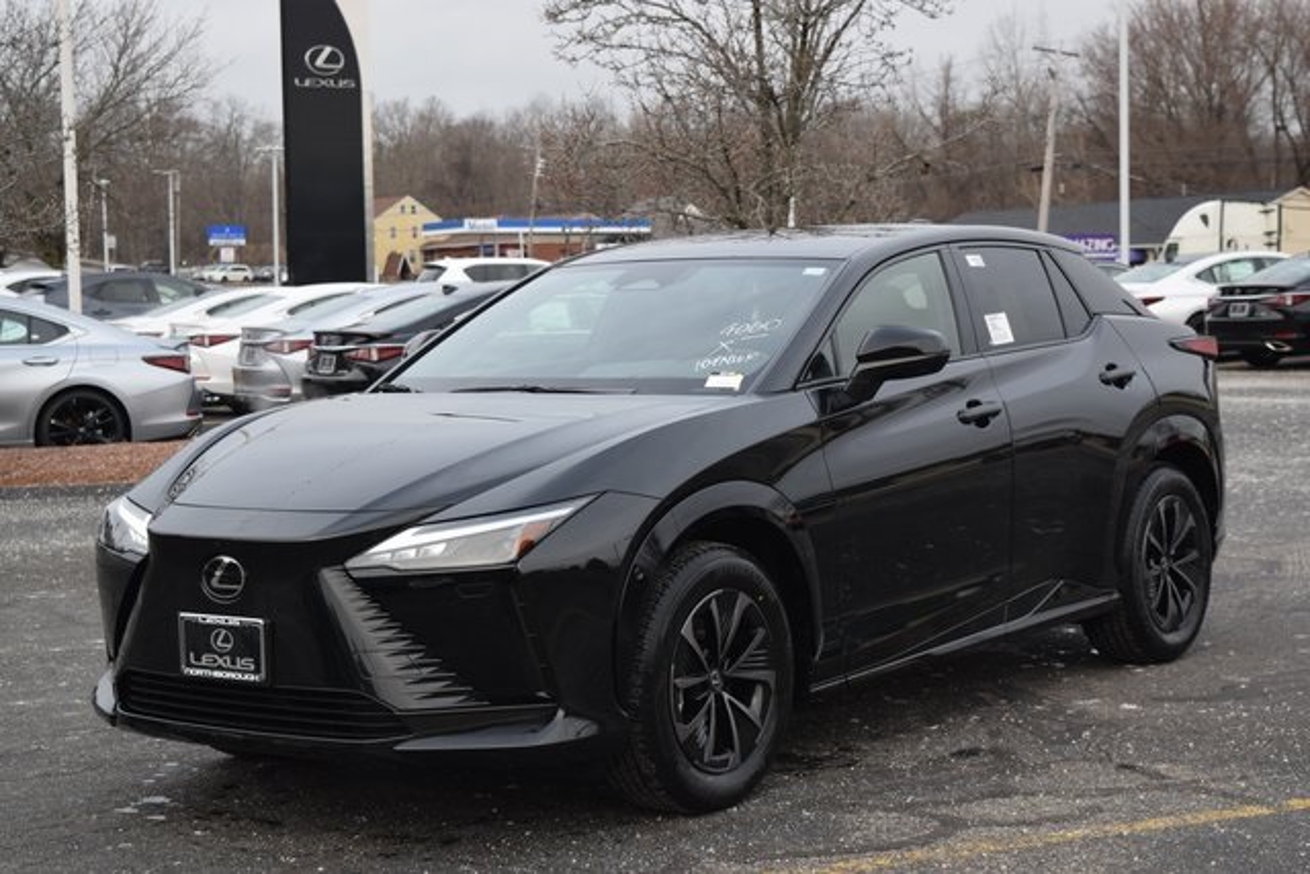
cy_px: 437
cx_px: 655
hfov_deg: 29.9
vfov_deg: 20.2
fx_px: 2457
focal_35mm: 68
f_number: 5
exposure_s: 1/640
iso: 800
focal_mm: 45
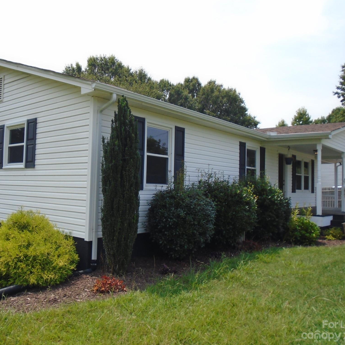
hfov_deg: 52.1
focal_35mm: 31
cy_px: 172
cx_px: 136
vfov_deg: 52.5
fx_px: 350
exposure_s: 1/160
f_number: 8
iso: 100
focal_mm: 4.6
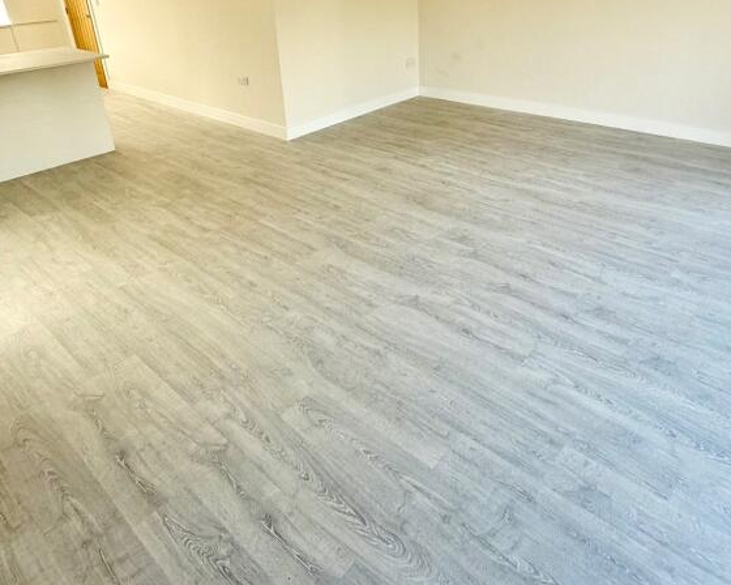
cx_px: 386
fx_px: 541
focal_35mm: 25
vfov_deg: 55.2
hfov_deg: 68.0
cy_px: 179
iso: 50
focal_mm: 2.22
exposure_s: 1/182
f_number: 2.2
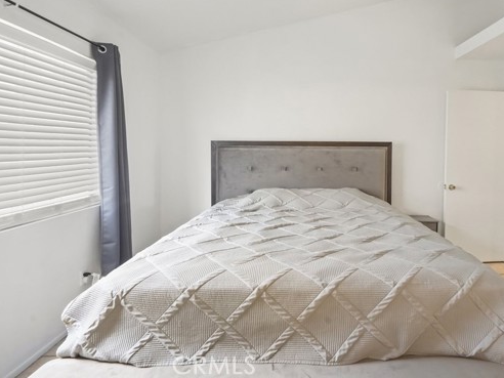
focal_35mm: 20
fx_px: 291
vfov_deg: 65.7
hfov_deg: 80.5
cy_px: 162
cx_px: 309
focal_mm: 16
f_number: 9
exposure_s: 1/20
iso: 5000
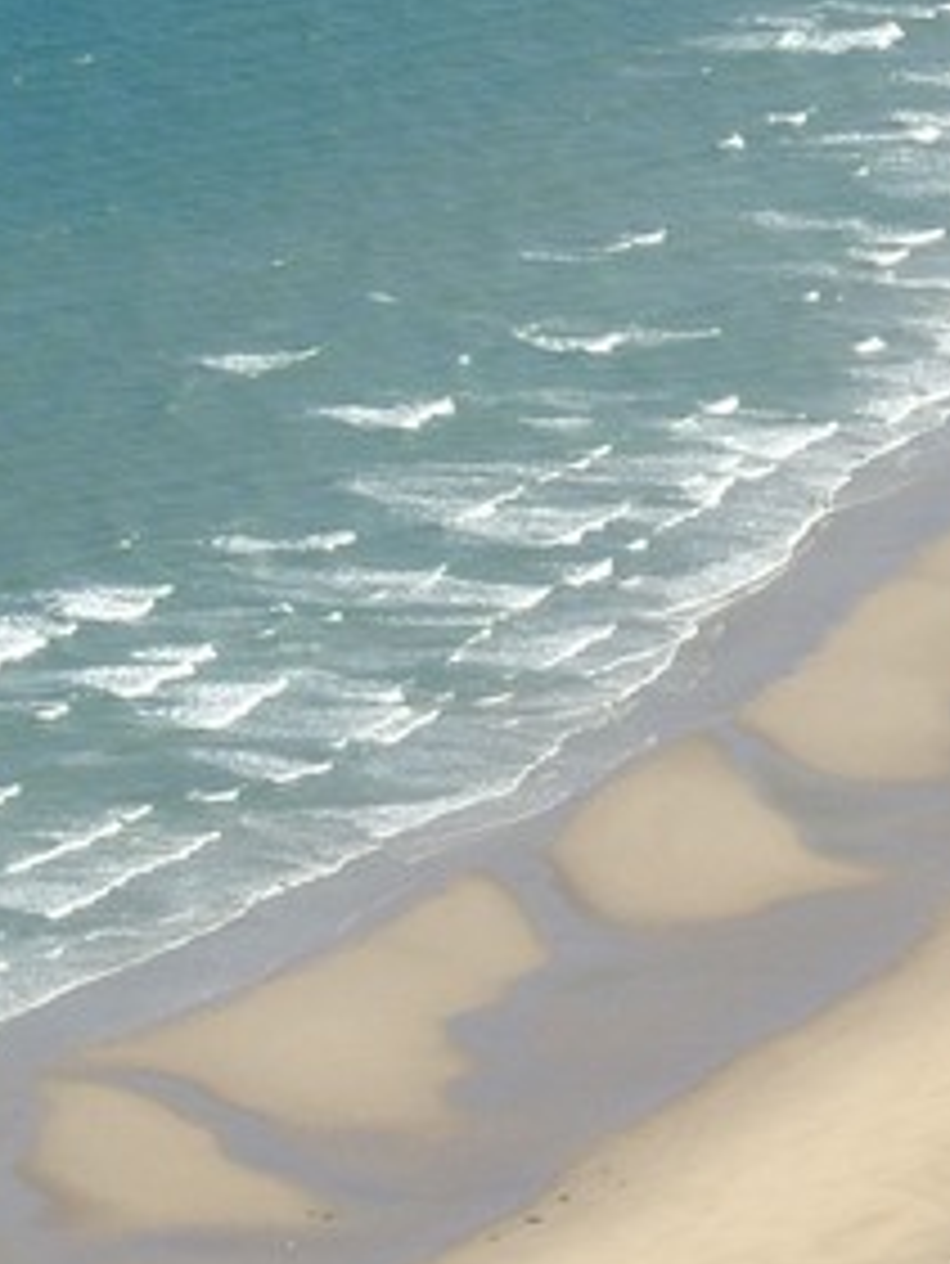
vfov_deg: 2.8
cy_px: -810
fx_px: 26034
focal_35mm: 712
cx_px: 2267
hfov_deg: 2.1
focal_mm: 130
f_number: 8
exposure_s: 1/800
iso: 400
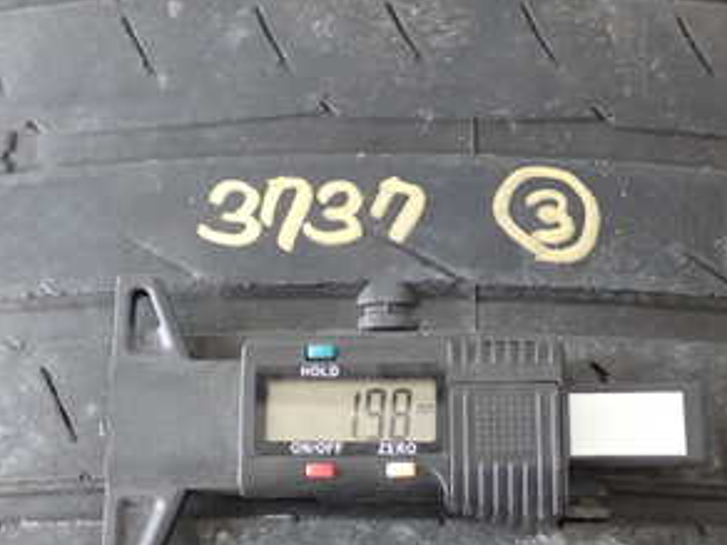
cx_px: 386
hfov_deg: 26.3
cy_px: 378
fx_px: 1554
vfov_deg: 19.8
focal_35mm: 74
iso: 400
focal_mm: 6.37
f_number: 2.5
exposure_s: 1/40
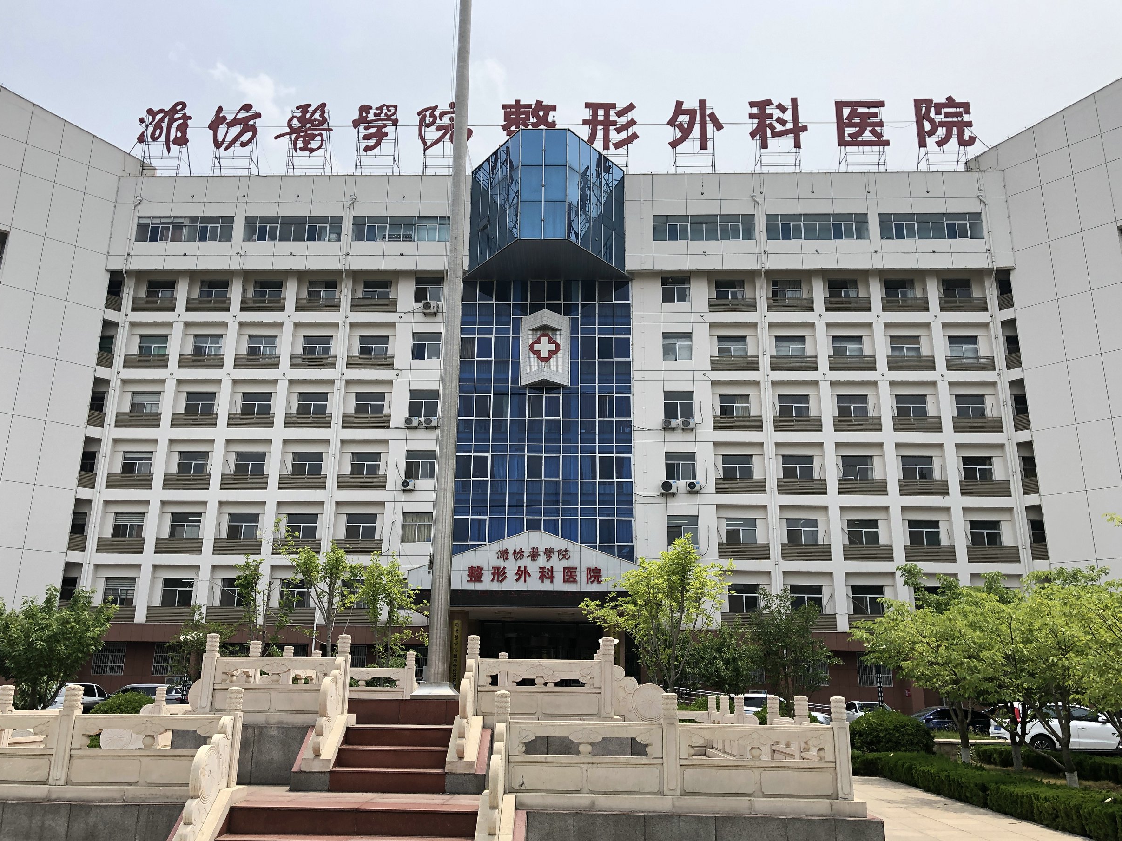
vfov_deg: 48.2
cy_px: 421
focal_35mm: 29
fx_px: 940
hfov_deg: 61.7
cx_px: 548
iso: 20
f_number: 1.8
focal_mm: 3.99
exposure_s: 1/1453
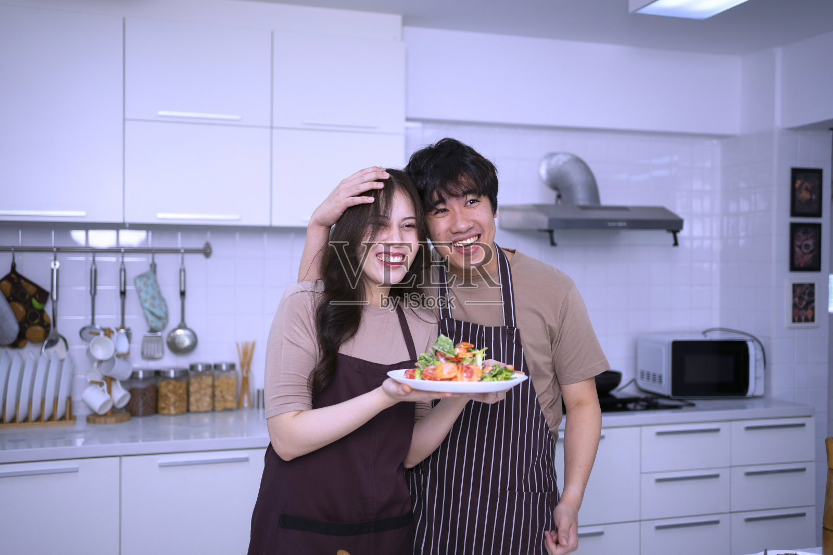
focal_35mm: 35
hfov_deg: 54.4
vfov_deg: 37.9
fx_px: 810
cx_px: 416
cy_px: 278
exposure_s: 1/400
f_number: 1.8
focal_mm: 35
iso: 250
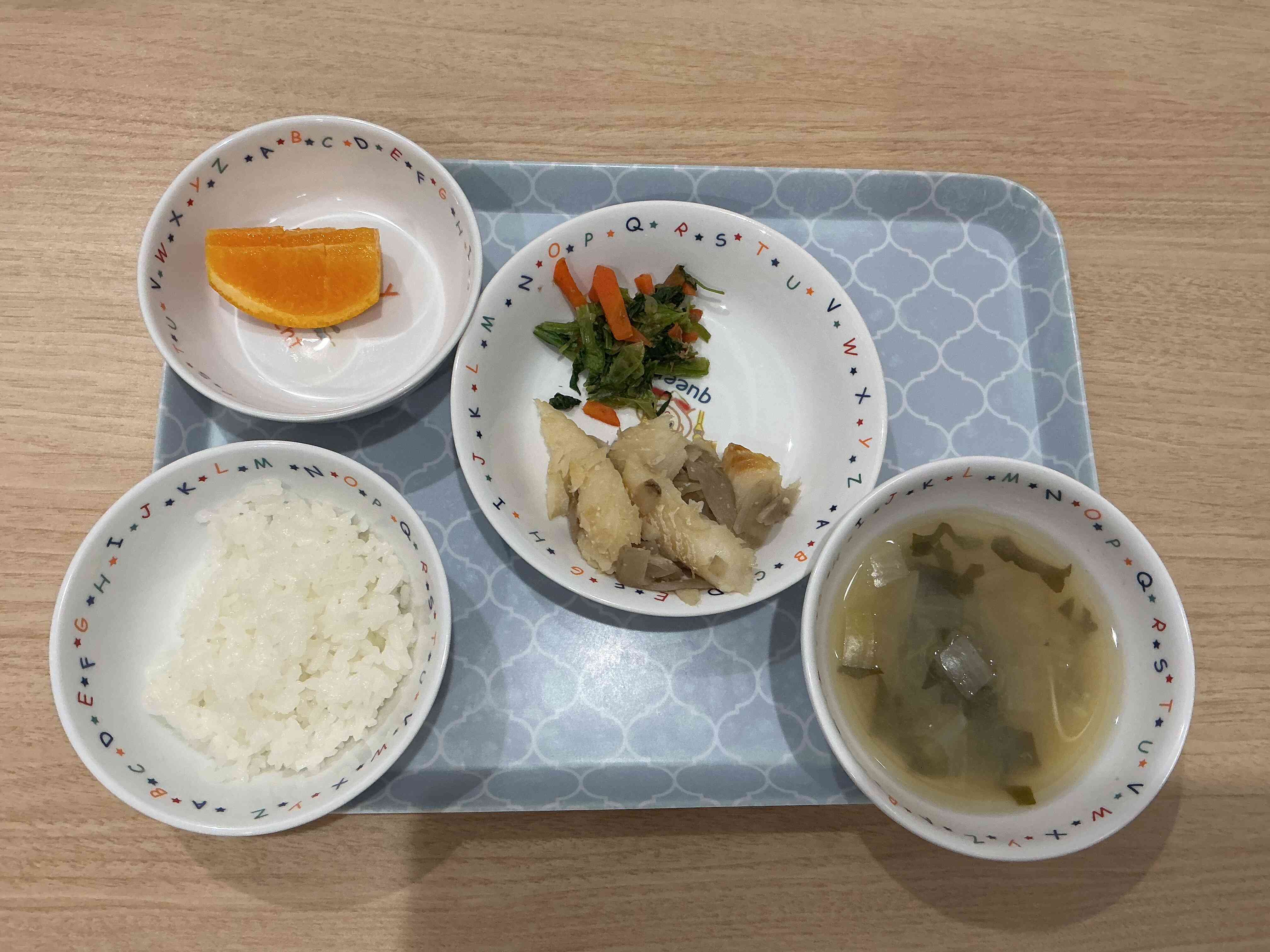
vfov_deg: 48.2
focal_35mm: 29
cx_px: 635
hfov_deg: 61.7
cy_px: 476
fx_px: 1064
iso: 80
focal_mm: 3
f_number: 1.8
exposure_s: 1/60
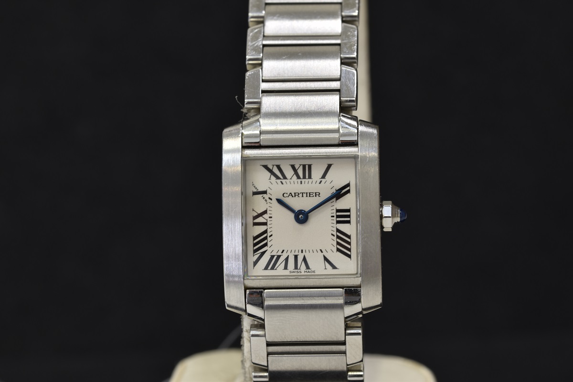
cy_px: 191
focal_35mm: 135
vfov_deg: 10.2
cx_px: 286
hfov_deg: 15.2
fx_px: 2149
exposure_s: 1/3
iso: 100
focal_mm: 90
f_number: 13
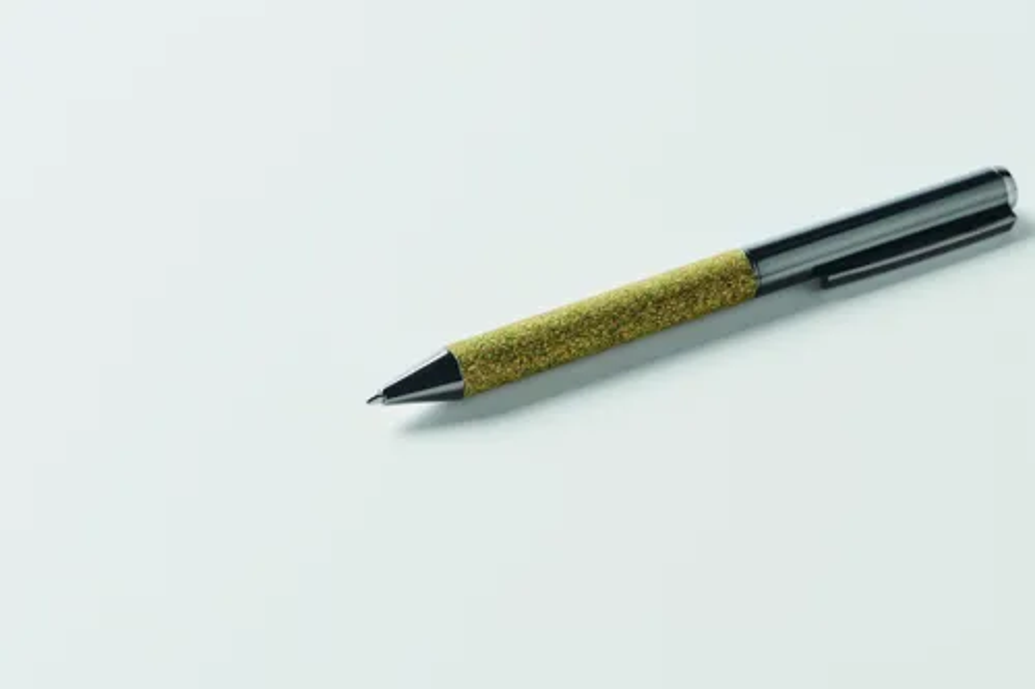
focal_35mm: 105
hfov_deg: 19.5
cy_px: 344
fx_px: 3018
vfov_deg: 13.0
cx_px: 518
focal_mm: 105
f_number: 16
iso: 80
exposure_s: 1/125
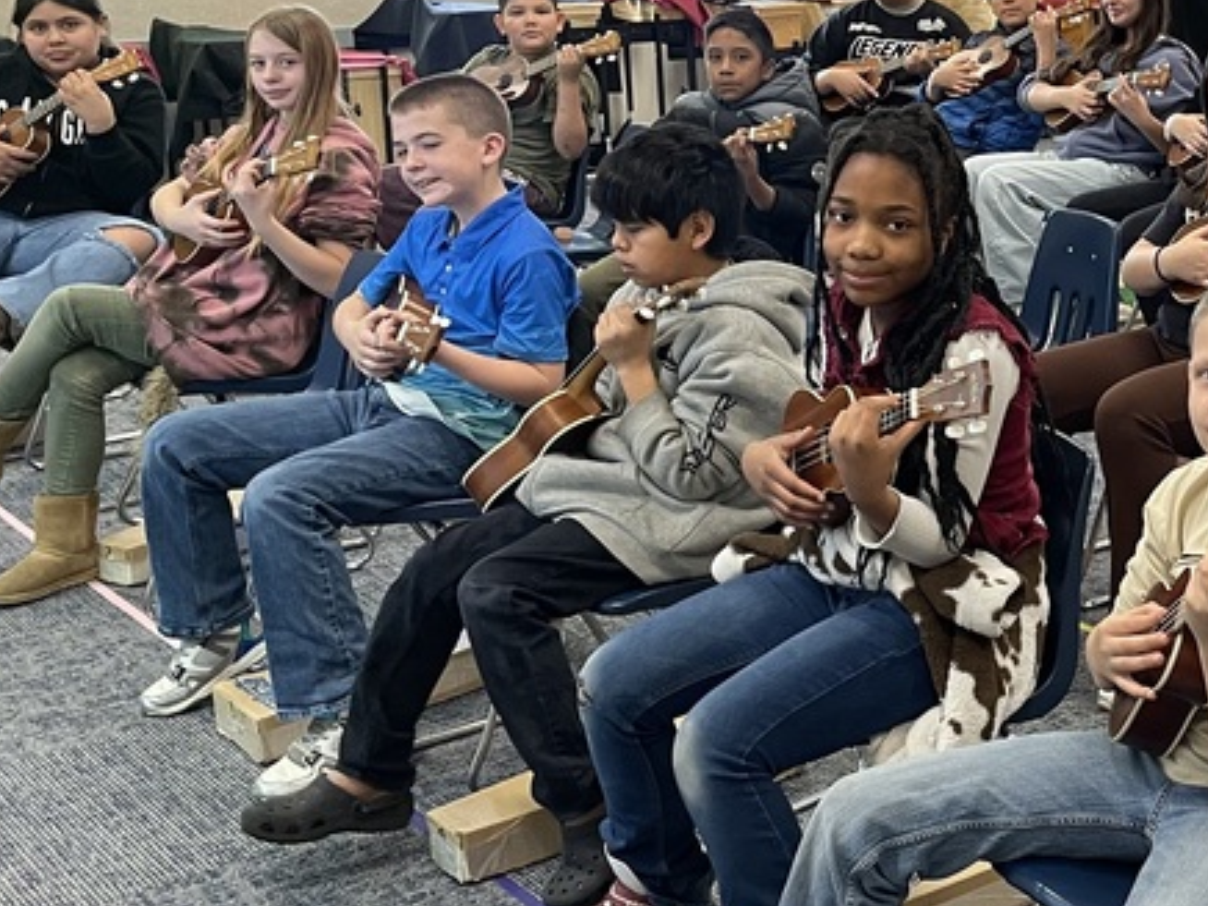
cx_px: 1200
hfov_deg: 29.6
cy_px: 324
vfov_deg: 23.9
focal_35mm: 61
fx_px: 2129
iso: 160
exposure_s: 1/60
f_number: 1.6
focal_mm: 4.2
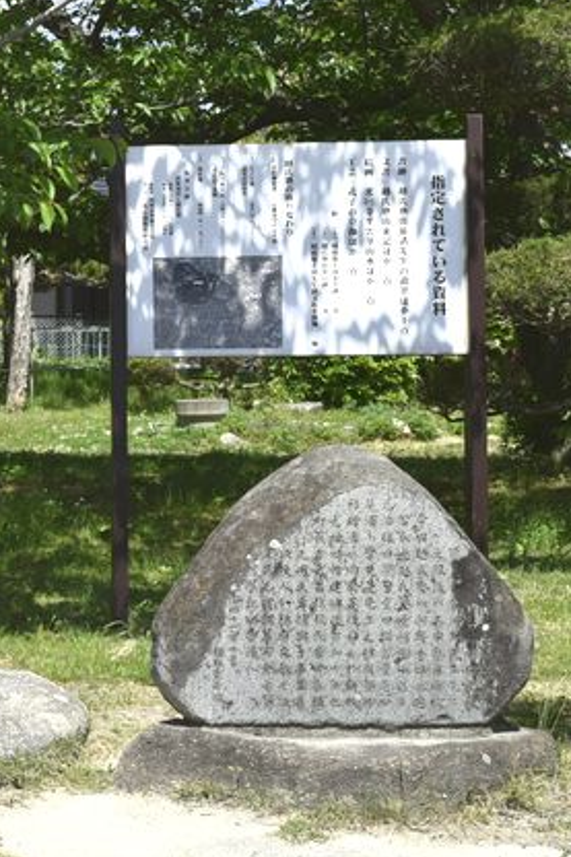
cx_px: -216
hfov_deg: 16.3
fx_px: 1856
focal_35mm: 78
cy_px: 427
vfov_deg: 26.0
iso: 200
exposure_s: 1/640
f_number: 8
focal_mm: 27
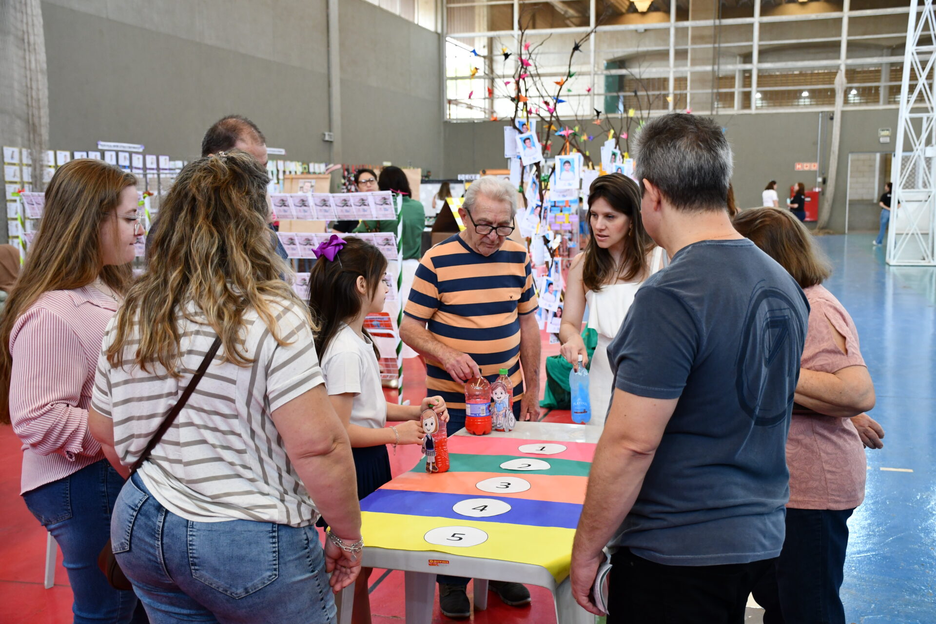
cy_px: 312
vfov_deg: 33.4
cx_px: 468
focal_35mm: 40
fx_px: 1040
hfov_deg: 48.5
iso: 1000
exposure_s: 1/125
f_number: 4
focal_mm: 27
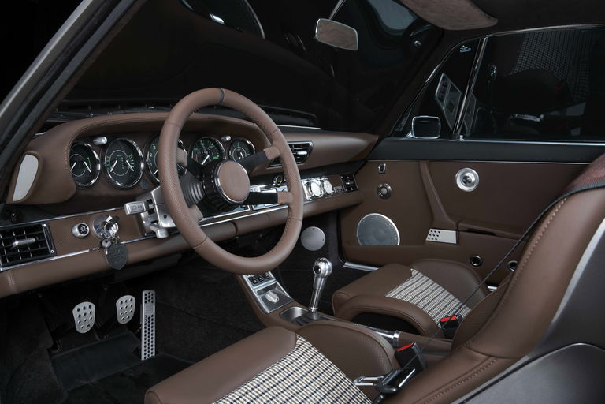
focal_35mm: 30
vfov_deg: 43.6
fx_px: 504
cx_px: 302
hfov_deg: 61.9
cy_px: 202
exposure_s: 1/10
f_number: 14
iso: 200
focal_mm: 30
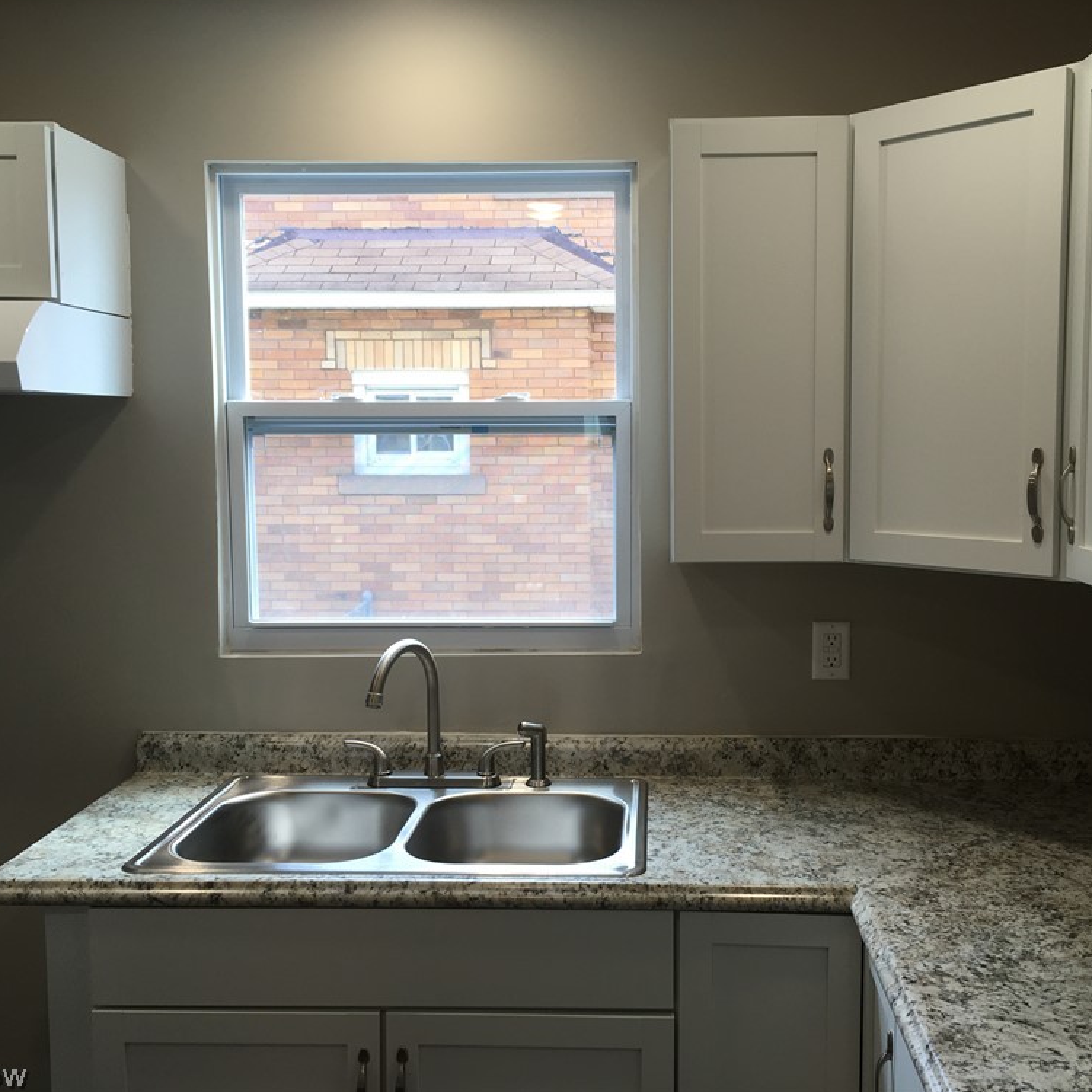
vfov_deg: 47.2
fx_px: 1249
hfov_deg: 47.1
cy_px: 540
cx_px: 622
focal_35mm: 35
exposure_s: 1/60
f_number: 2.2
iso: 25
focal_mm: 4.15
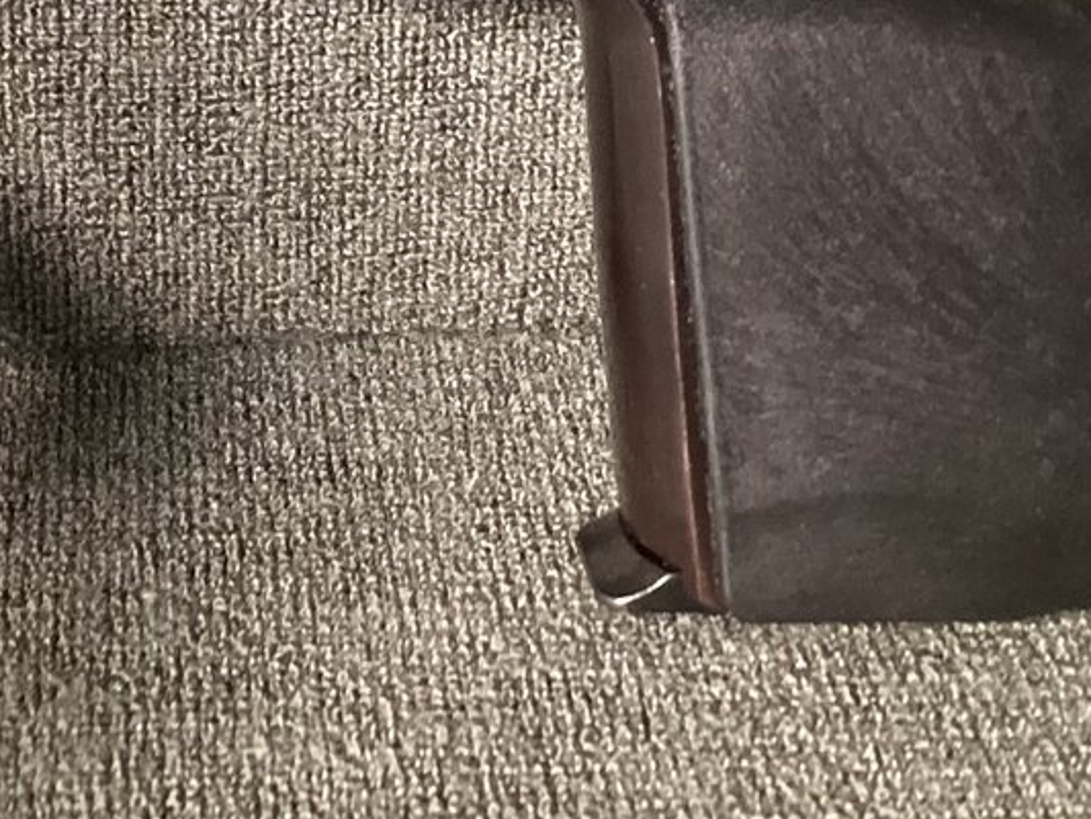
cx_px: 220
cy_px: -130
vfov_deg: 16.2
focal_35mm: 88
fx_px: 2774
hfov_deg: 22.0
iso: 320
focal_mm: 3.3
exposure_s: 1/33
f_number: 2.4
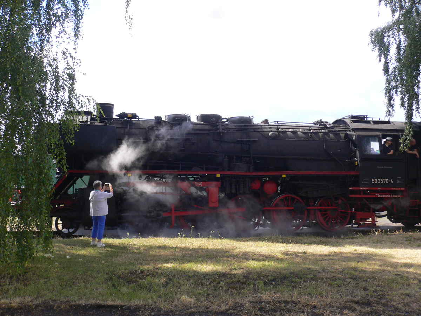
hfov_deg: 52.6
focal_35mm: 35
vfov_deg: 40.7
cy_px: 158
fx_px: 426
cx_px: 210
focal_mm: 5.8
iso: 100
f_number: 5.6
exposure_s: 1/160
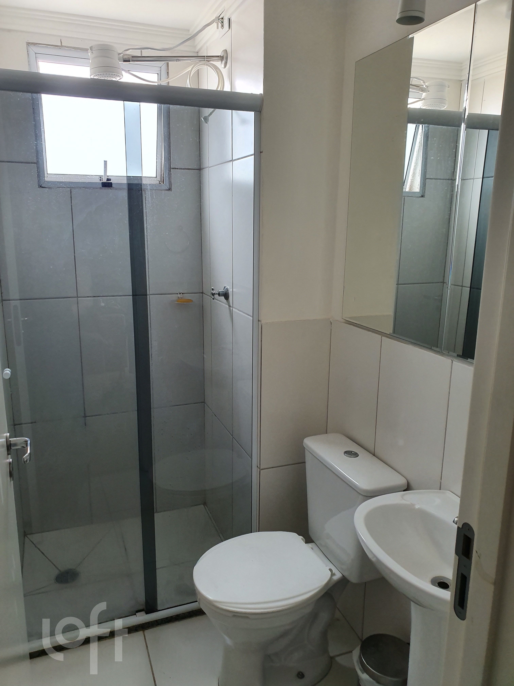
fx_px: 515
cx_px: 257
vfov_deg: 67.3
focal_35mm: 26
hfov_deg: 53.1
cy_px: 343
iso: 125
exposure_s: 1/100
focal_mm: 4.32
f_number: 2.4
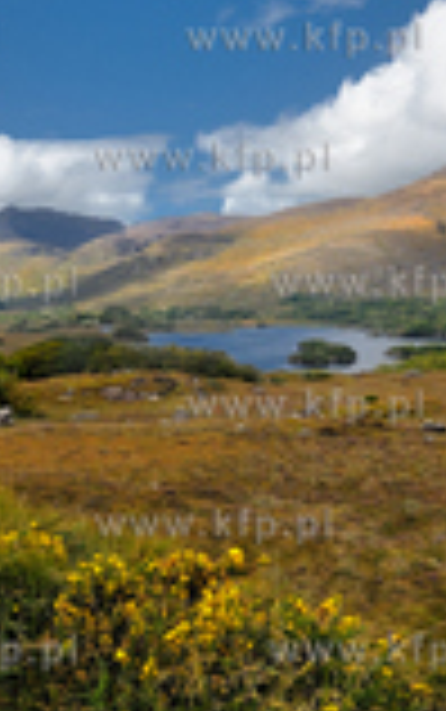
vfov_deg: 54.0
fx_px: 699
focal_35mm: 36
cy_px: 342
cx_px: 117
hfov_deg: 34.7
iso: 200
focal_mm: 14
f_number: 9
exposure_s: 1/400
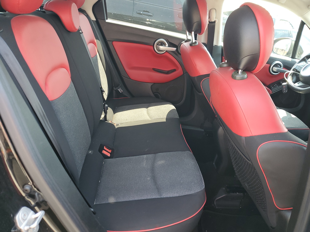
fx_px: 233
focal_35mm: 26
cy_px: 116
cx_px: 155
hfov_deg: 67.3
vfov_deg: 53.1
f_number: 1.5
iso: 65
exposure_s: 1/120
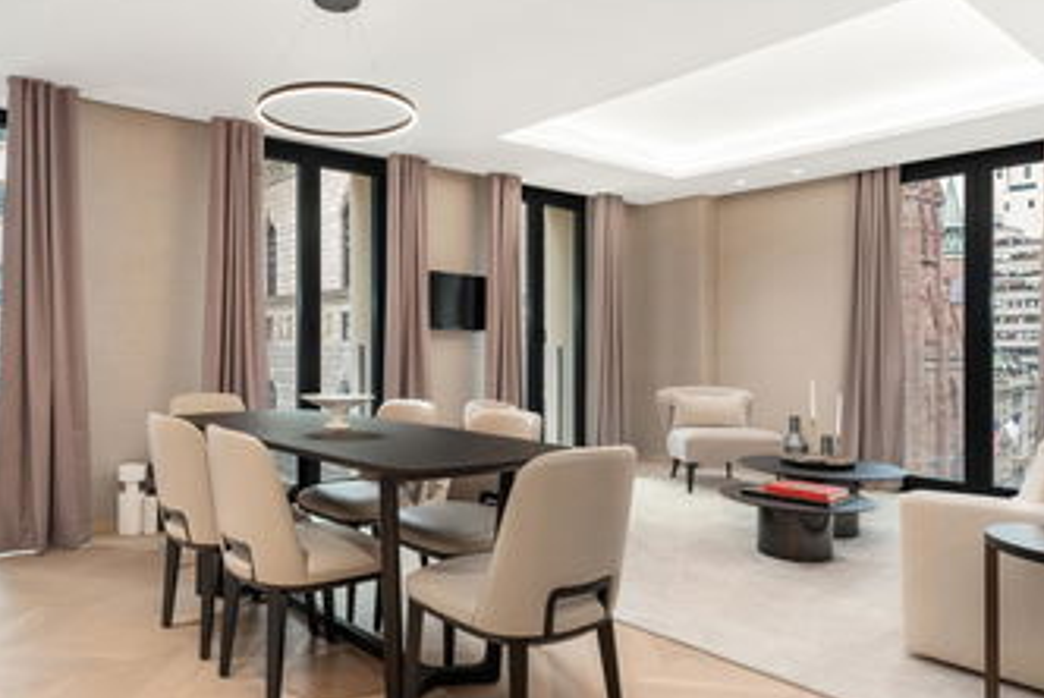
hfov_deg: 68.3
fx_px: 755
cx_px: 396
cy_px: 355
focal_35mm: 26
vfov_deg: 49.6
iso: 500
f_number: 16
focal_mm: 18
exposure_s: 1/1.67
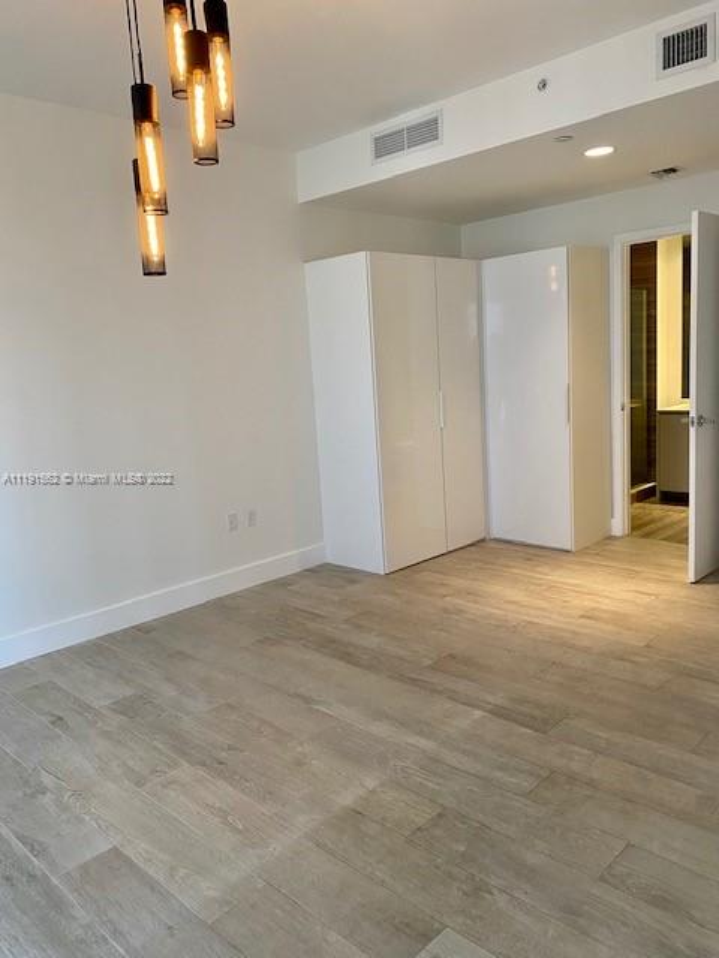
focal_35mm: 26
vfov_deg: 67.3
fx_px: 720
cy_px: 479
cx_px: 360
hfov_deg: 53.1
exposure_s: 1/60
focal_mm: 4.25
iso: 100
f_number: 1.8
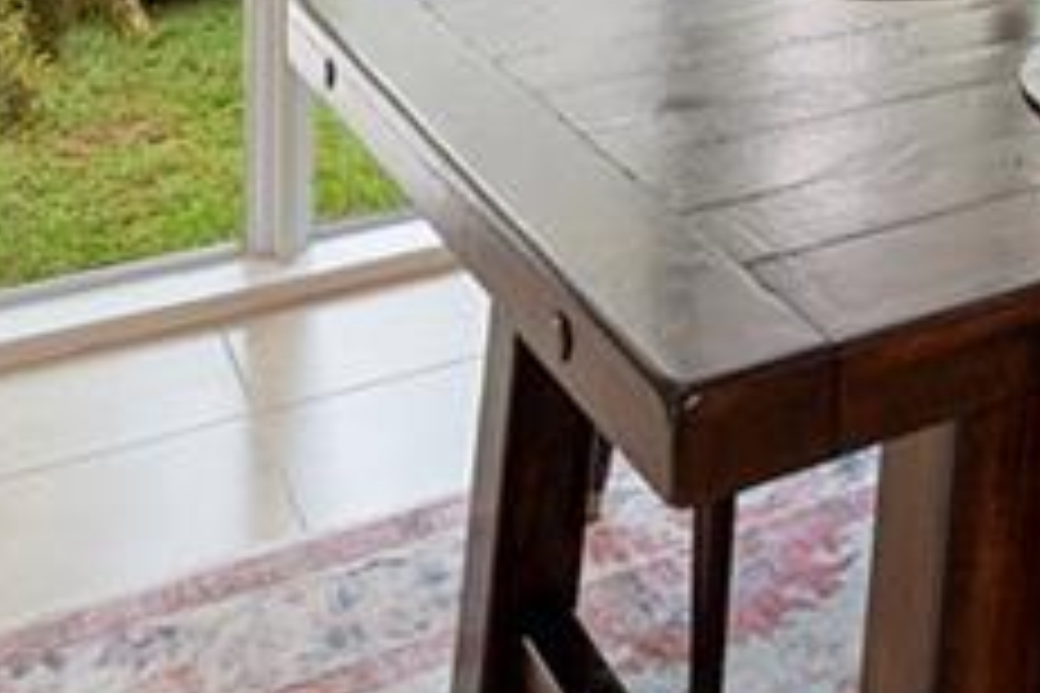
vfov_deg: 17.9
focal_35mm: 62
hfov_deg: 29.7
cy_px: -520
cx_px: 1099
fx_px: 1791
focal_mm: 14
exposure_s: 1/10
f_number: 7.1
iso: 800
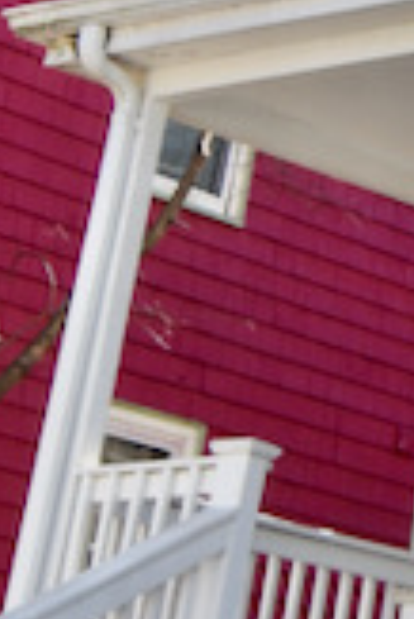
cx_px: 1174
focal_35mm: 165
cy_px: -247
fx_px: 2840
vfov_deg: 12.0
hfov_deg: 7.5
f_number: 7.1
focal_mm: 14
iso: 100
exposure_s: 1/250
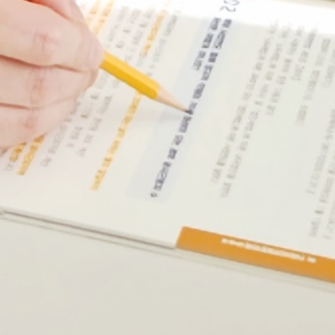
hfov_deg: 8.5
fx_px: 2245
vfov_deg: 7.7
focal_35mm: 205
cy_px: -554
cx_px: 111
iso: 40
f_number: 1.8
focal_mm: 5.4
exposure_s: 1/250
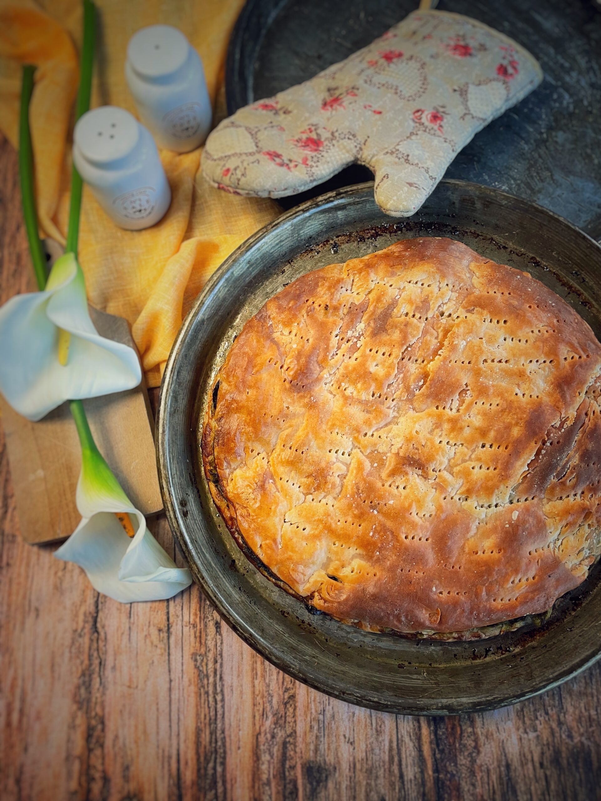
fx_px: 602
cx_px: 300
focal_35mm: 26
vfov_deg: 67.3
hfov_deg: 53.1
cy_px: 400
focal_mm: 4.2
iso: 80
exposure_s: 1/50
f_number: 1.6
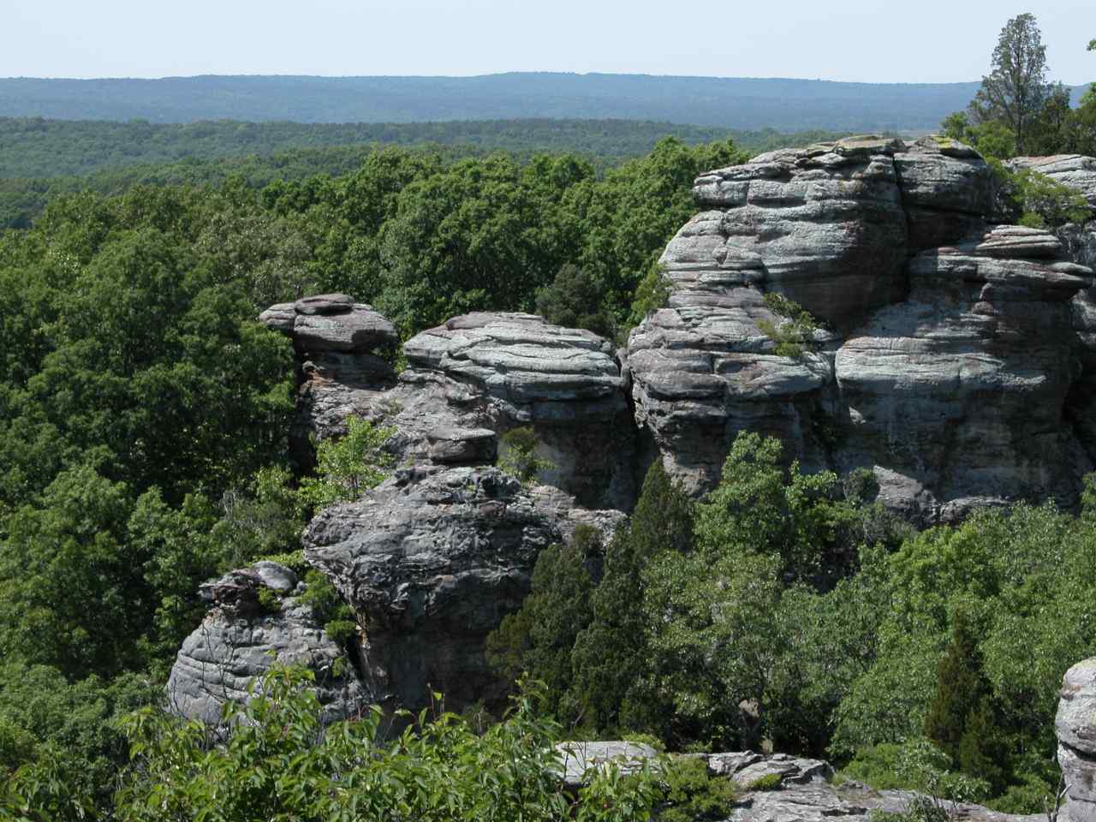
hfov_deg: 22.3
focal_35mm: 88
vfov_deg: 16.8
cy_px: 411
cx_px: 548
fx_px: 2786
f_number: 7.9
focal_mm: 22.3
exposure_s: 1/158
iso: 100
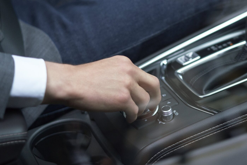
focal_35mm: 101
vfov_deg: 13.6
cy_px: 69
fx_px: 693
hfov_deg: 20.1
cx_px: 178
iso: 400
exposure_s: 1/1250
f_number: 2
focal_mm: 55
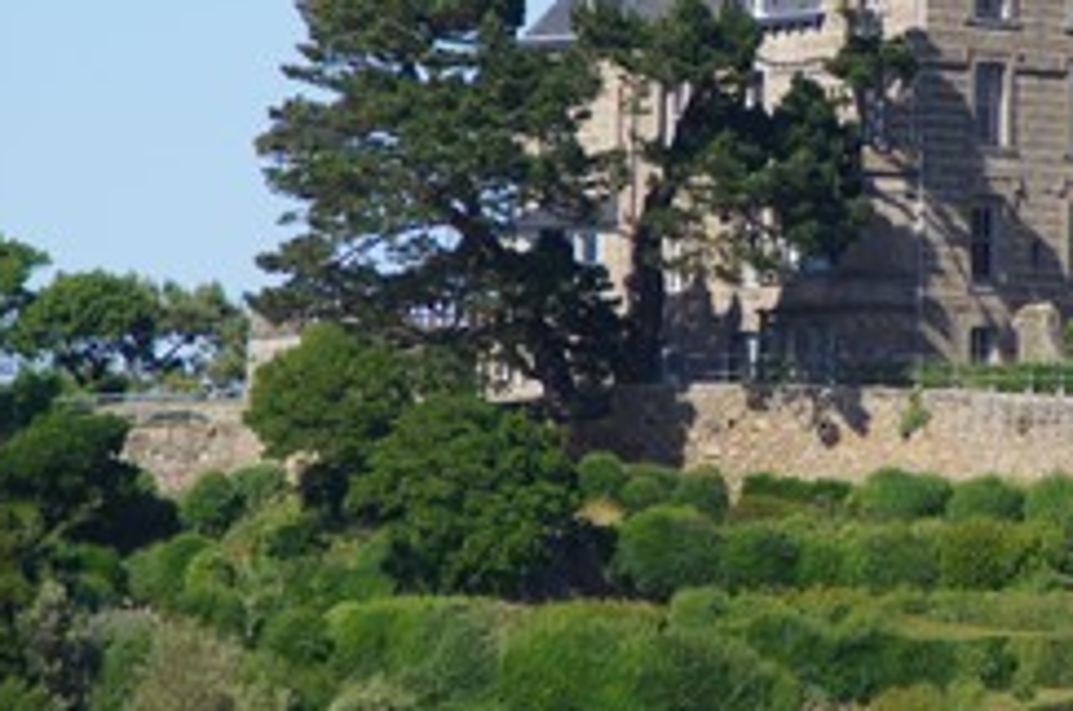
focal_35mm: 569
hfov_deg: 3.6
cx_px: 879
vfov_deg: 2.4
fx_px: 16926
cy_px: 227
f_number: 7.1
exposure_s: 1/320
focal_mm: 200
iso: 100
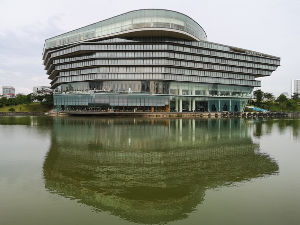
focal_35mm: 27
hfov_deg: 65.3
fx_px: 234
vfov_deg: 51.4
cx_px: 150
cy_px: 112
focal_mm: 3.95
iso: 50
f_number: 1.8
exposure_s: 1/278
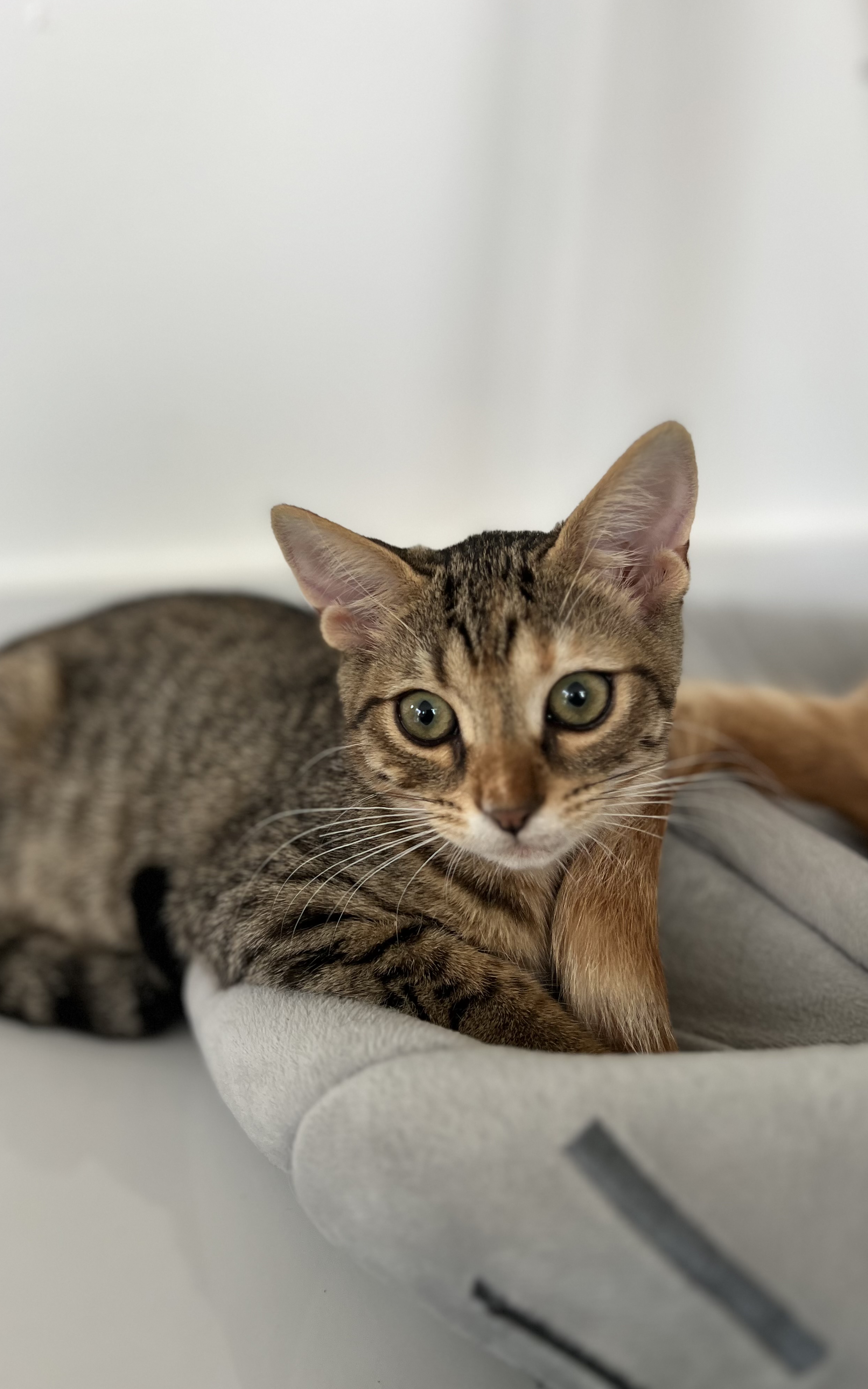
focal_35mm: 28
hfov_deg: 44.3
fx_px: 1060
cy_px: 686
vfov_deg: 66.5
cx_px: 343
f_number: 1.5
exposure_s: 1/71
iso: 125
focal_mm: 5.7
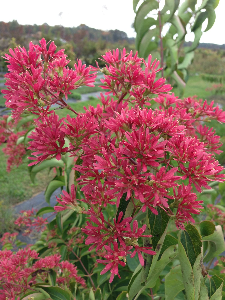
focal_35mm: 33
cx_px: 112
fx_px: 286
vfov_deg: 55.3
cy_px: 150
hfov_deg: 43.0
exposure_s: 1/407
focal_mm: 4.12
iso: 50
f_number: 2.4
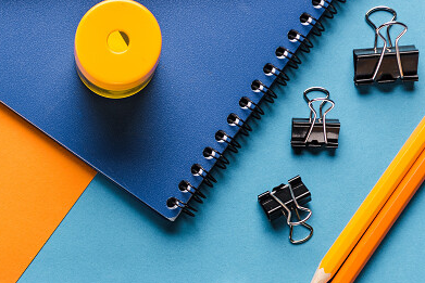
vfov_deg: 6.7
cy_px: 404
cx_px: -95
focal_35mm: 203
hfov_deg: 10.0
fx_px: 2397
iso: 100
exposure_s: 1/200
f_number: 6.3
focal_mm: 62
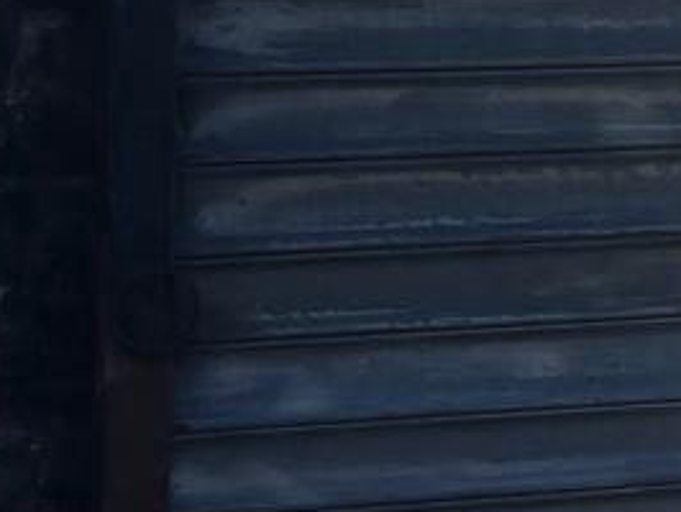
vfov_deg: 7.4
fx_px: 3938
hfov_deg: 8.4
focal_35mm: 200
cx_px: 1976
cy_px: -177
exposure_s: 1/5348
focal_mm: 5.96
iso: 50
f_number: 1.6
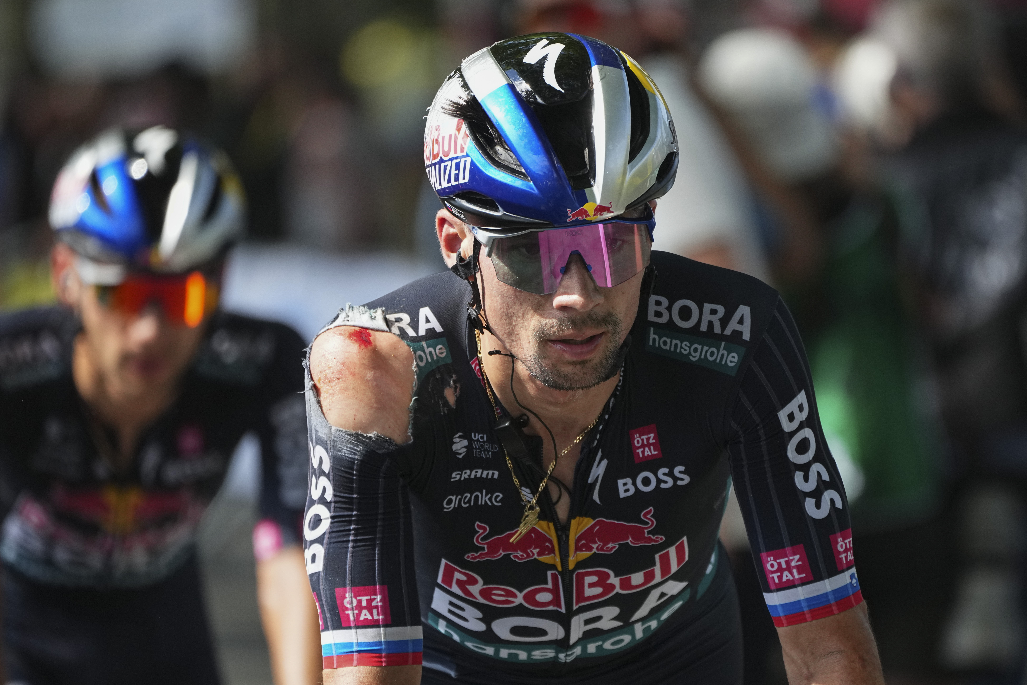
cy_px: 342
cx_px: 514
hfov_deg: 5.2
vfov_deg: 3.4
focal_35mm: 400
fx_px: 11410
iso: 1600
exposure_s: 1/2500
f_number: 5.6
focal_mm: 400
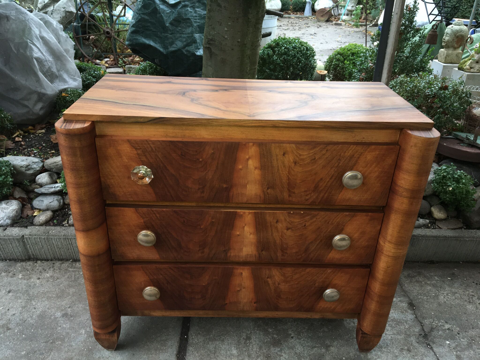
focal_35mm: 29
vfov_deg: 48.2
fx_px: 402
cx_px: 240
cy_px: 180
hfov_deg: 61.7
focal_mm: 4.15
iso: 50
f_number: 2.2
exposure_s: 1/33
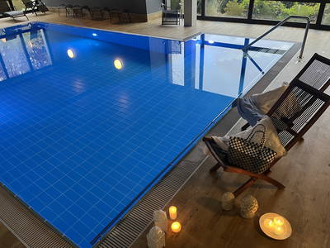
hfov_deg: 67.3
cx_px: 165
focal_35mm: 26
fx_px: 248
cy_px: 124
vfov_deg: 53.1
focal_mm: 5.1
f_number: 1.6
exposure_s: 1/57
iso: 320
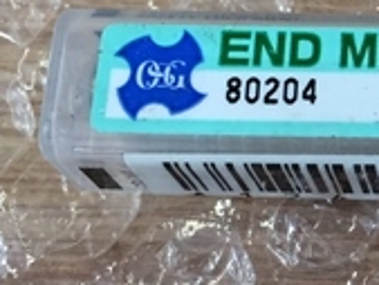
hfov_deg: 17.0
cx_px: 462
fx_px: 1205
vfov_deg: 13.4
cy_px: 79
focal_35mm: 110
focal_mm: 4.15
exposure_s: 1/40
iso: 32
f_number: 2.2
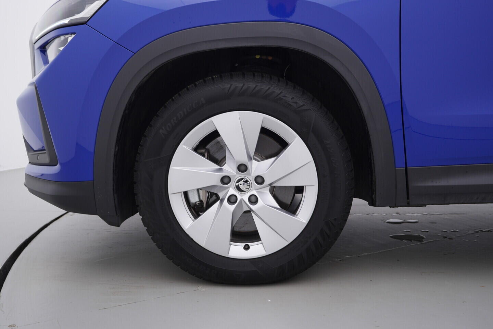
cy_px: 164
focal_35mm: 36
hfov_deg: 53.1
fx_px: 493
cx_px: 246
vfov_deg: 36.9
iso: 125
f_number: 4
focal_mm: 24
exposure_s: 1/60
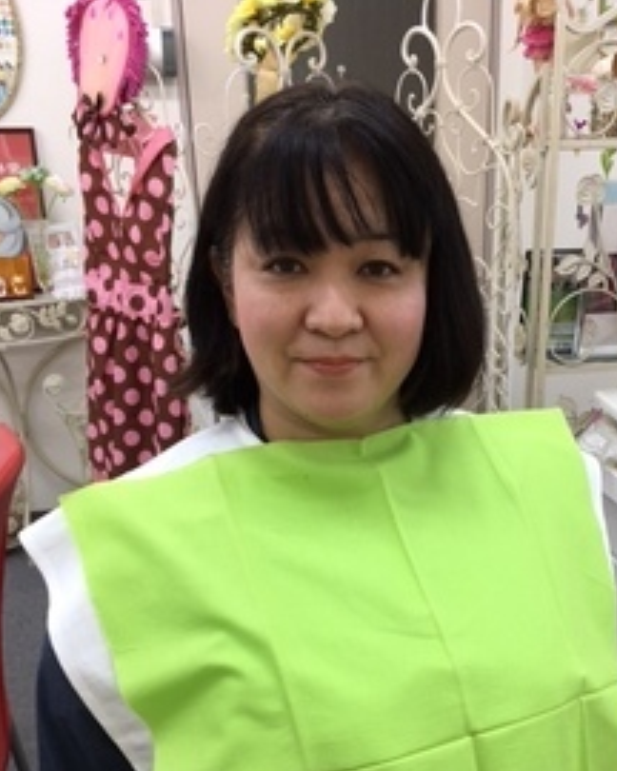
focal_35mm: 42
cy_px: 568
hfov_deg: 35.4
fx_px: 959
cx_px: 397
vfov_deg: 42.6
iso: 25
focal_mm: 4.15
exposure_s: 1/30
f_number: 2.2
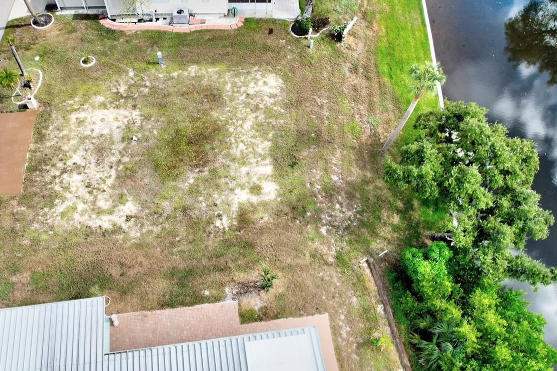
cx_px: 226
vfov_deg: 43.4
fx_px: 464
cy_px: 224
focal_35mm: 30
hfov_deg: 61.5
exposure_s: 1/2000
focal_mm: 8.4
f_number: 2.8
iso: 130
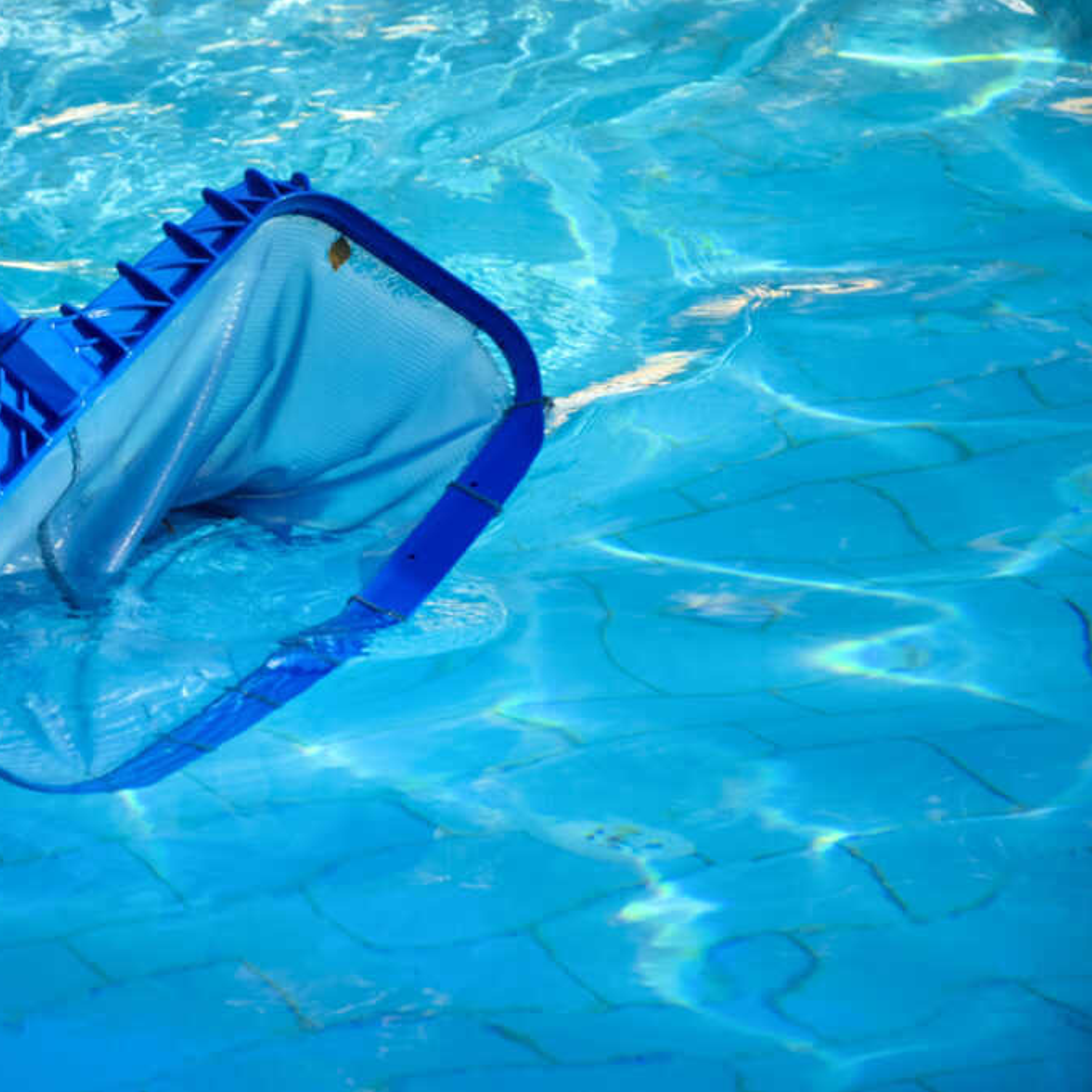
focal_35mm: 202
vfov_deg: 8.7
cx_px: 337
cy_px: 547
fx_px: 7197
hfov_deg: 8.7
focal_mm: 105
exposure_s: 1/200
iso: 100
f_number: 5.6
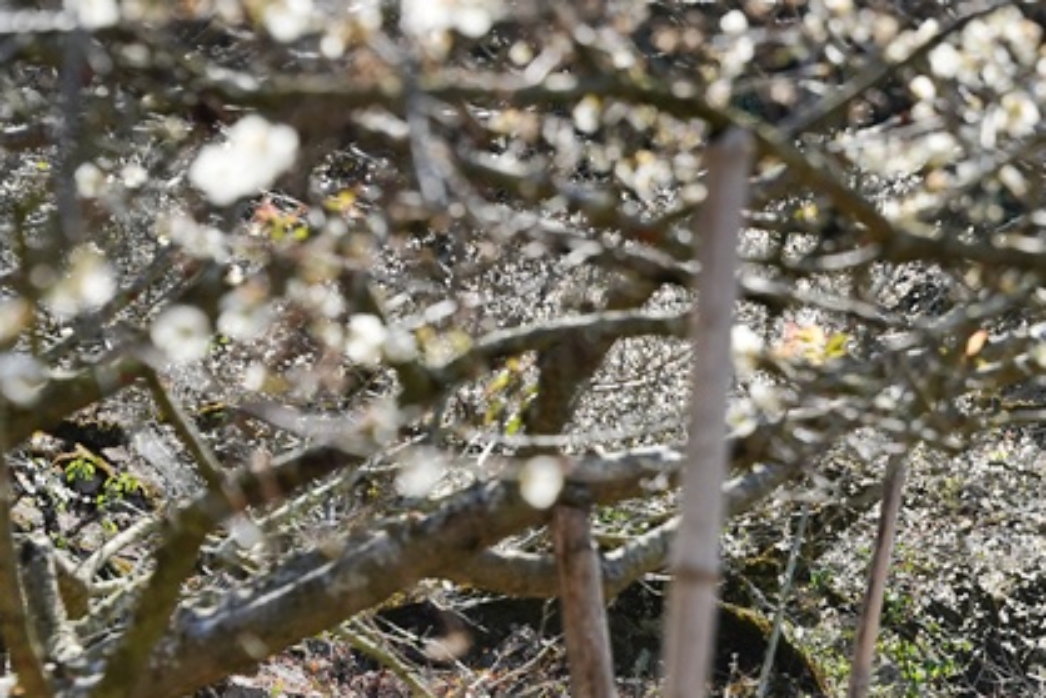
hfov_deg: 13.1
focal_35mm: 152
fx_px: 4418
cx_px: 1269
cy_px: 612
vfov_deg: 9.0
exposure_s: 1/2500
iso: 640
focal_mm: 62
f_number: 4.5
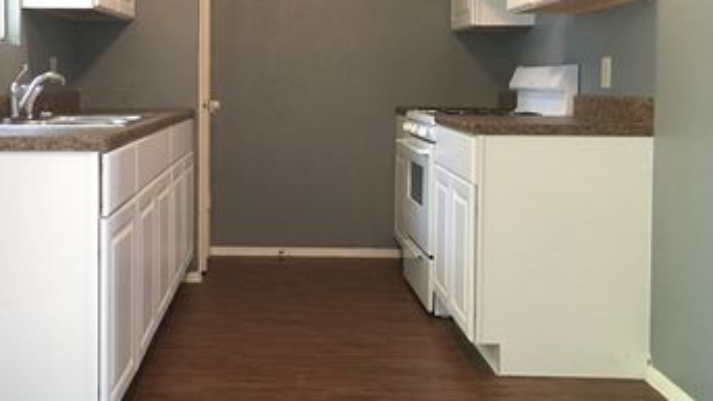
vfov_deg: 25.7
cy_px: 109
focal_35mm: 46
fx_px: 870
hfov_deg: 44.2
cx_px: 264
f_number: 2.2
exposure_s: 1/15
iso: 64
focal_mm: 4.15
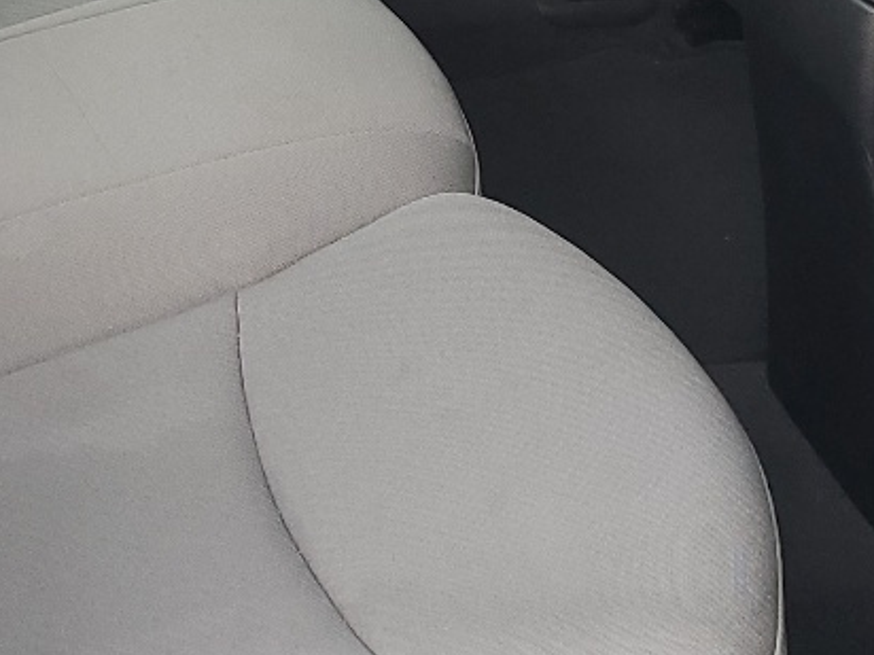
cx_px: 45
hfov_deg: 19.0
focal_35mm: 101
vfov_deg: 14.3
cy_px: -57
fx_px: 2550
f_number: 1.5
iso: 77
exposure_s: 1/120
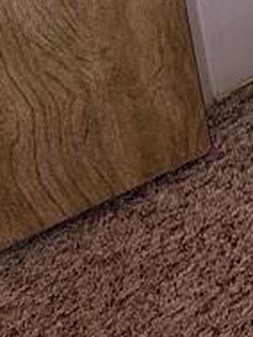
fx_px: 1265
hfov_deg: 10.4
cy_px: -351
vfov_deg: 13.0
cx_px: 535
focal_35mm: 130
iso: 160
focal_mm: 6.76
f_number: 1.78
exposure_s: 1/60
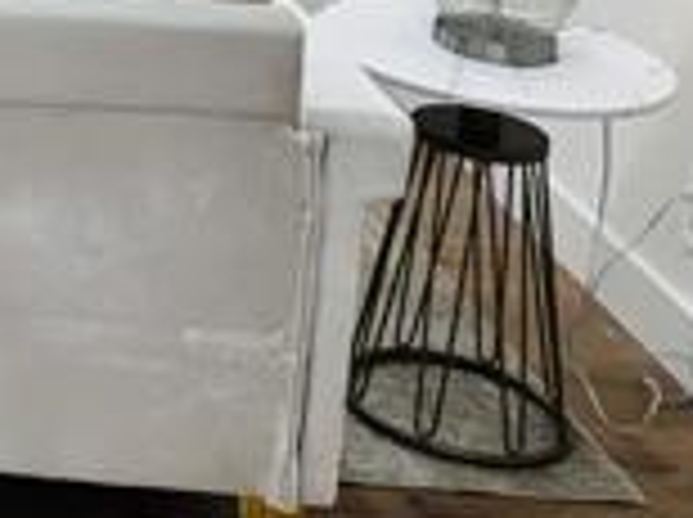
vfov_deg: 13.1
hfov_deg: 15.6
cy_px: -450
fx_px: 1999
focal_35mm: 100
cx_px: -688
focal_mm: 6.76
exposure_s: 1/120
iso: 160
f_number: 1.78
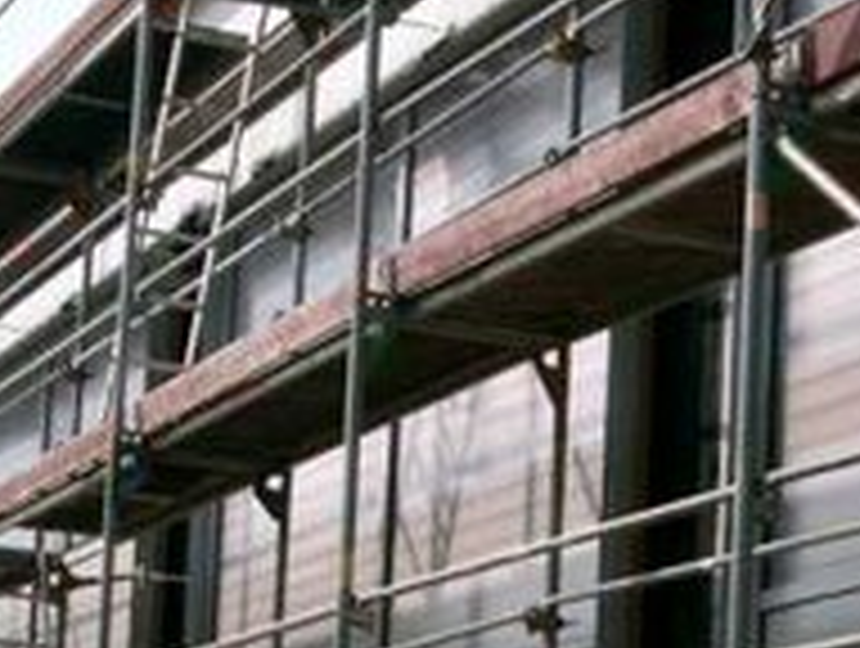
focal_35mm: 116
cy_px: 810
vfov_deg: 12.5
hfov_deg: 16.9
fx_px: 2887
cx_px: 590
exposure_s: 1/800
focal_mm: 7.6
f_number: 5
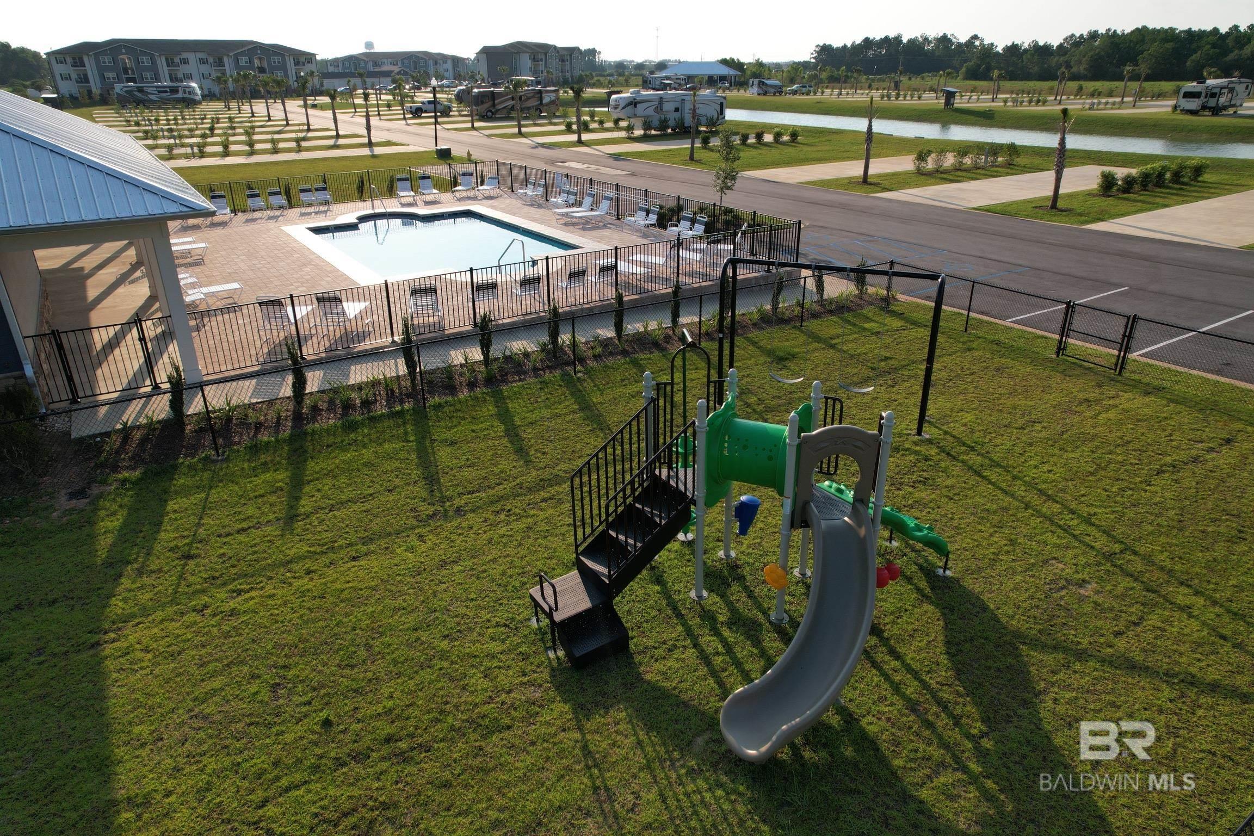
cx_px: 627
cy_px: 418
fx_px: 766
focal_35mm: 22
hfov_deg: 78.6
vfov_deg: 57.2
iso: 100
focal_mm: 8.38
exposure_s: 1/240
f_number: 2.8
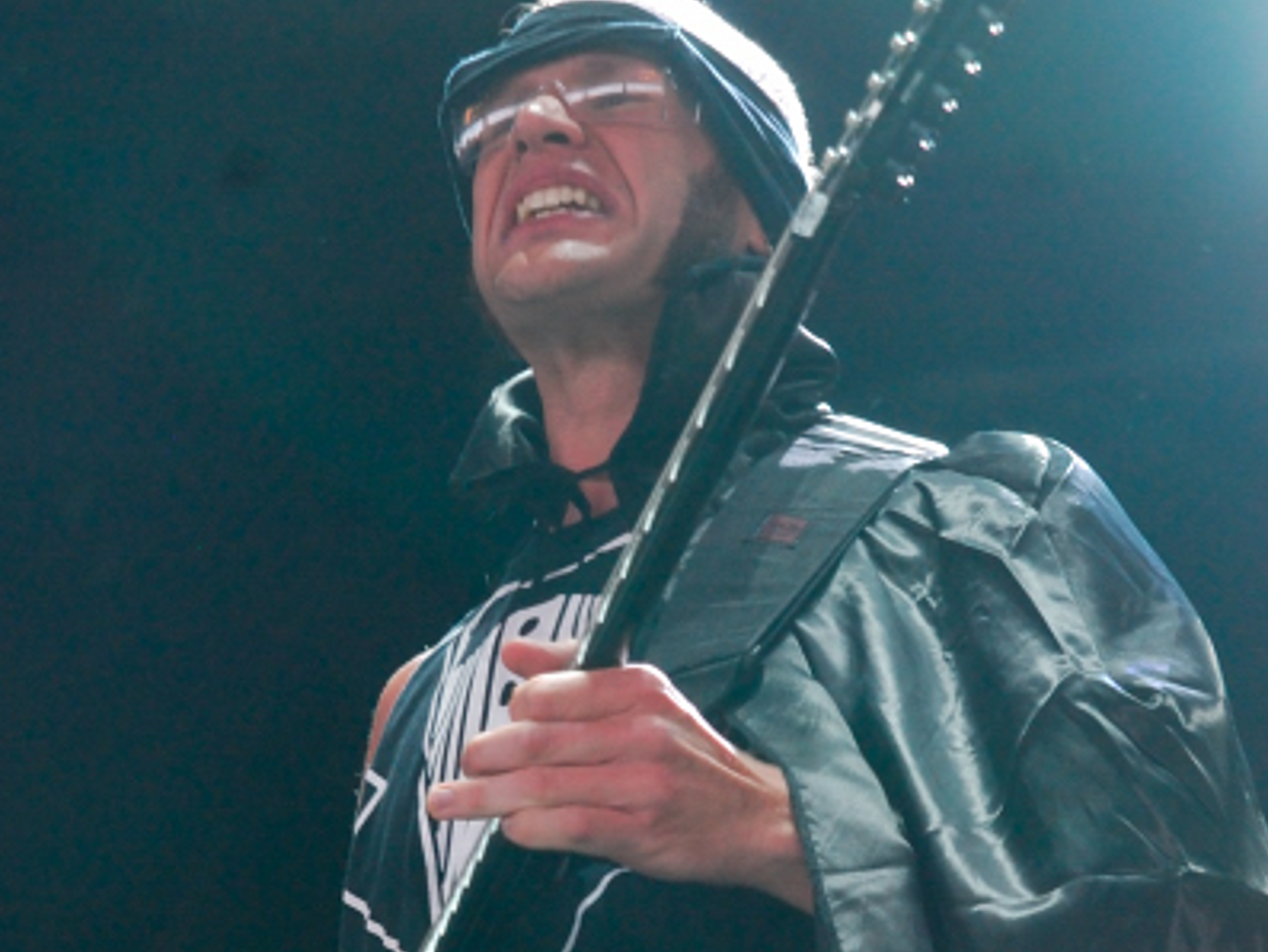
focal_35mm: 164
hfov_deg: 12.1
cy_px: 754
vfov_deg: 9.1
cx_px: 631
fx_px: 5999
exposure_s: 1/125
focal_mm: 75
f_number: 5.6
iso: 1000
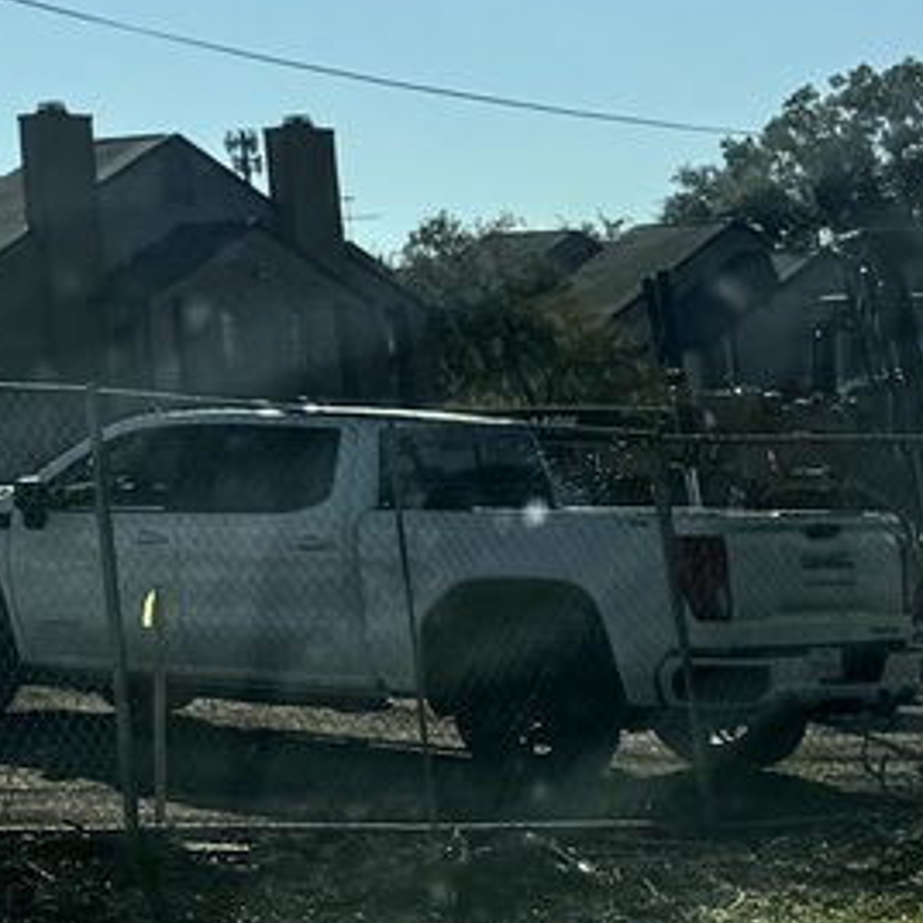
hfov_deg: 12.2
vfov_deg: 14.7
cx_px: -1292
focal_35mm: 114
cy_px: -224
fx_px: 3439
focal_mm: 6.86
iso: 80
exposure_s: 1/10417
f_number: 1.78
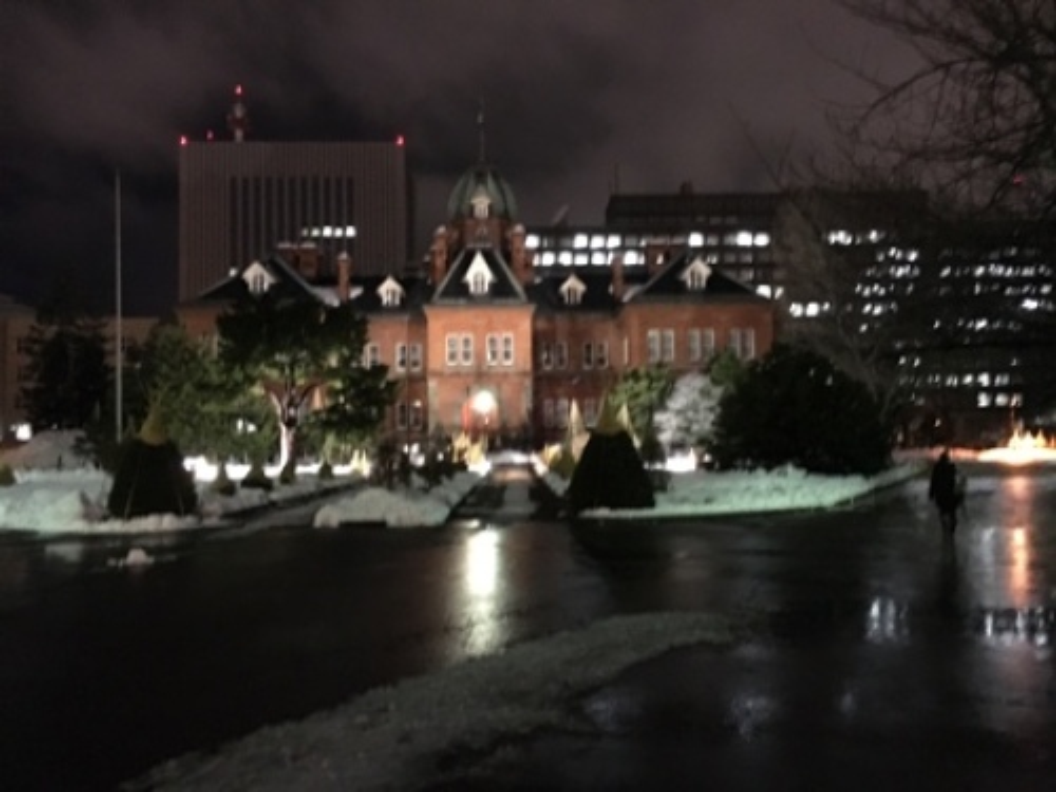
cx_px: 528
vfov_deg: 48.2
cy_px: 396
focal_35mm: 29
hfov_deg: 61.7
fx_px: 885
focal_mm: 4.15
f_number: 2.2
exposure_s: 1/15
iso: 800
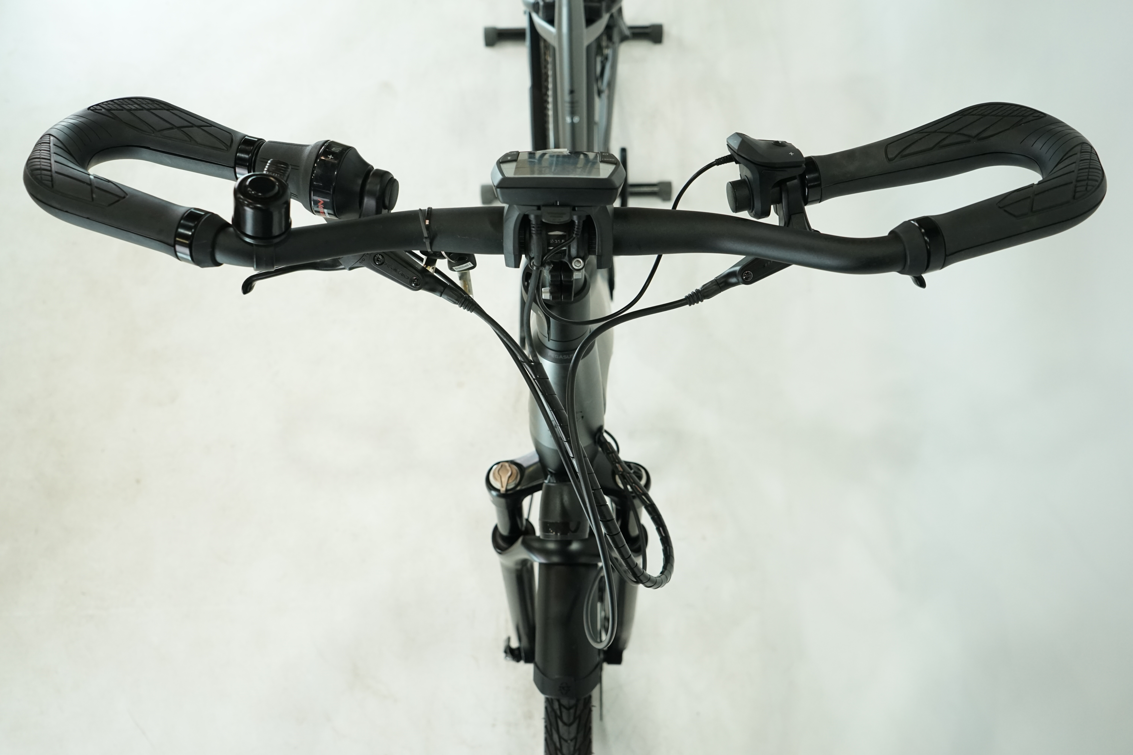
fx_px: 881
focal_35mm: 28
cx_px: 566
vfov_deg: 46.4
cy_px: 378
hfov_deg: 65.5
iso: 1600
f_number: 5.6
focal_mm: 28
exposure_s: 1/200
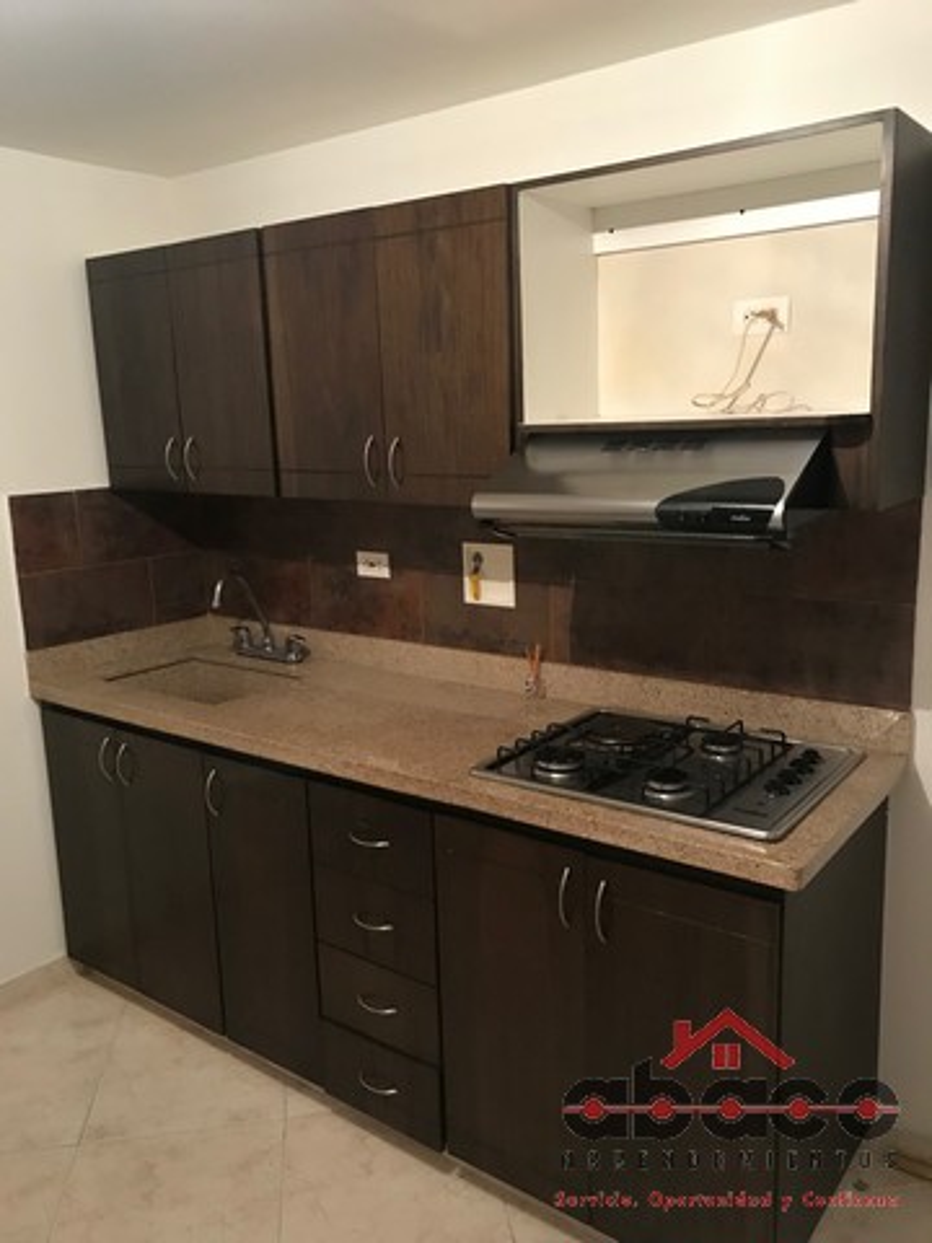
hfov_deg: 49.7
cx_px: 466
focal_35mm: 28
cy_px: 622
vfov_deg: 63.4
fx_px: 1005
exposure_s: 1/15
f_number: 1.8
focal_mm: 3.99
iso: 80
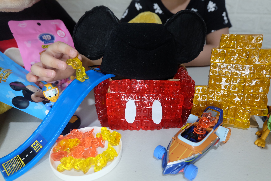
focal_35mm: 24
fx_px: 181
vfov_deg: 53.1
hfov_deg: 73.7
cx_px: 136
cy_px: 90
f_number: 3.5
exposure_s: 1/60
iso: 2000
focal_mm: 16
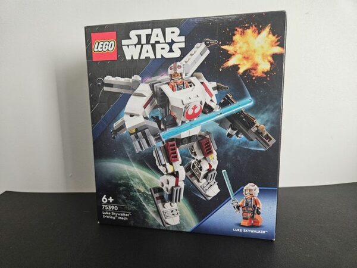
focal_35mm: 23
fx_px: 237
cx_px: 178
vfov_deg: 58.9
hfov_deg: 73.9
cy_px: 134
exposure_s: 1/100
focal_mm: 5.4
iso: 500
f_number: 1.8
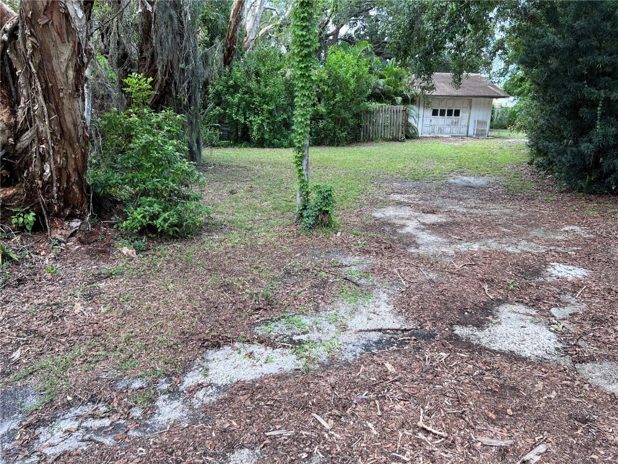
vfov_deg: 53.1
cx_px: 309
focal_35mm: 26
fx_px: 464
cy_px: 232
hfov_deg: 67.3
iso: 50
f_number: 1.5
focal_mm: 5.7
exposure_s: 1/320
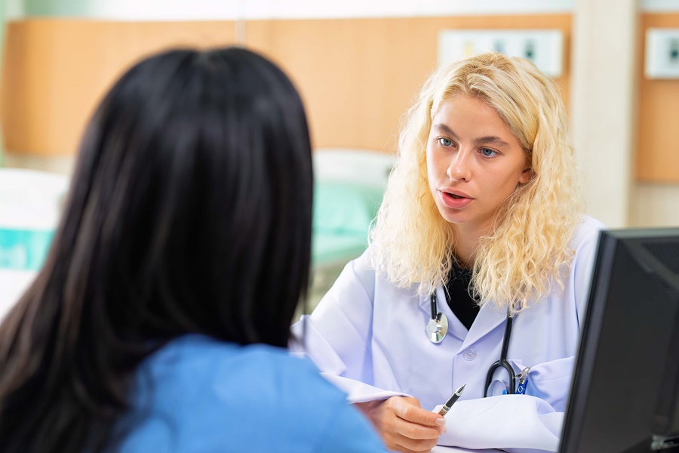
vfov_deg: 18.2
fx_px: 1414
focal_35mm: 75
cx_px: 340
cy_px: 226
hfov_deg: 27.0
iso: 320
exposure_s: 1/320
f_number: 2
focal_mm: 50
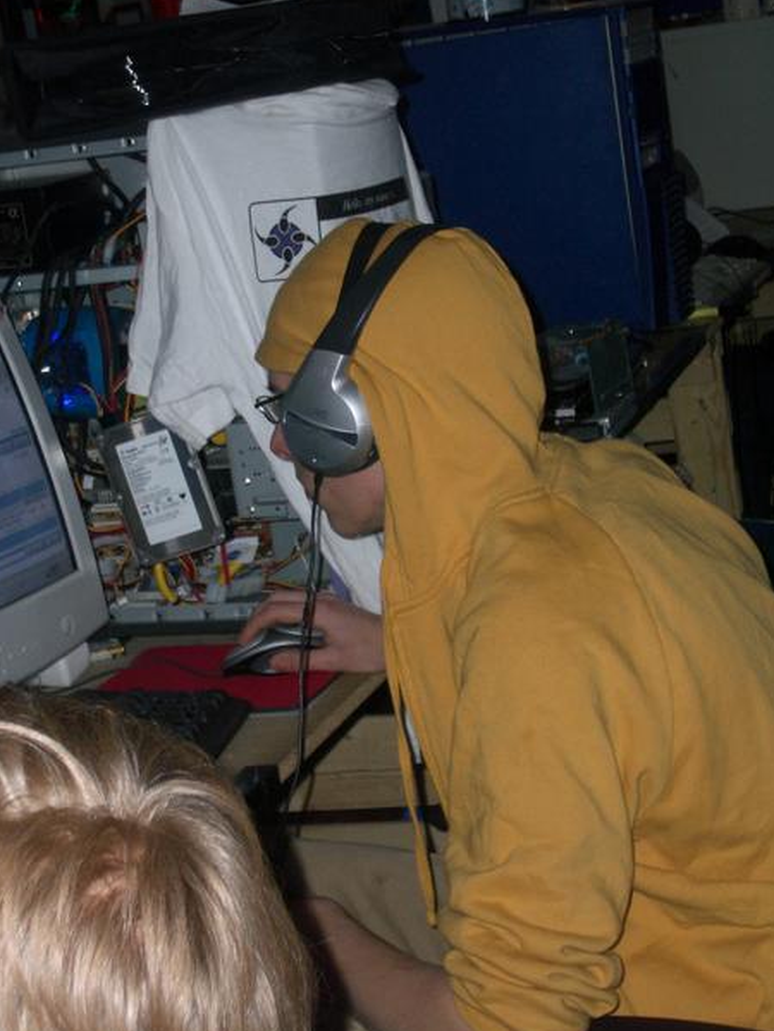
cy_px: 504
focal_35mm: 79
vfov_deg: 24.7
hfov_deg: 18.7
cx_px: 372
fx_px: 2353
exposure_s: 1/60
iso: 100
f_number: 3.9
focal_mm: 12.2
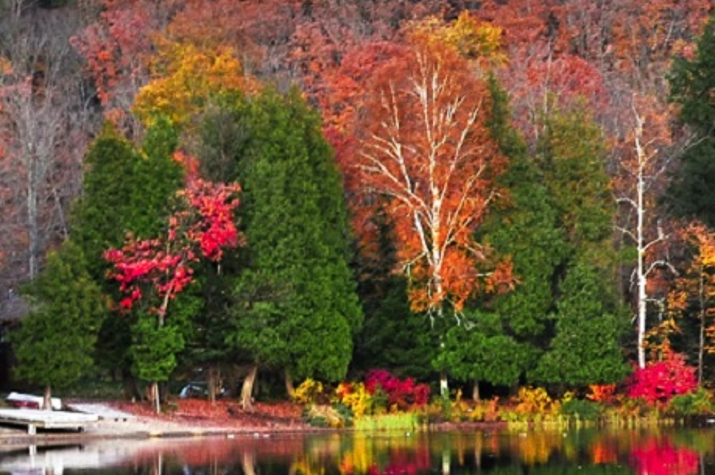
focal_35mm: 185
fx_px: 3670
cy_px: 589
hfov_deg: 10.7
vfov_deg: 7.3
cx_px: 1072
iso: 200
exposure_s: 1/125
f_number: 3.5
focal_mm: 30
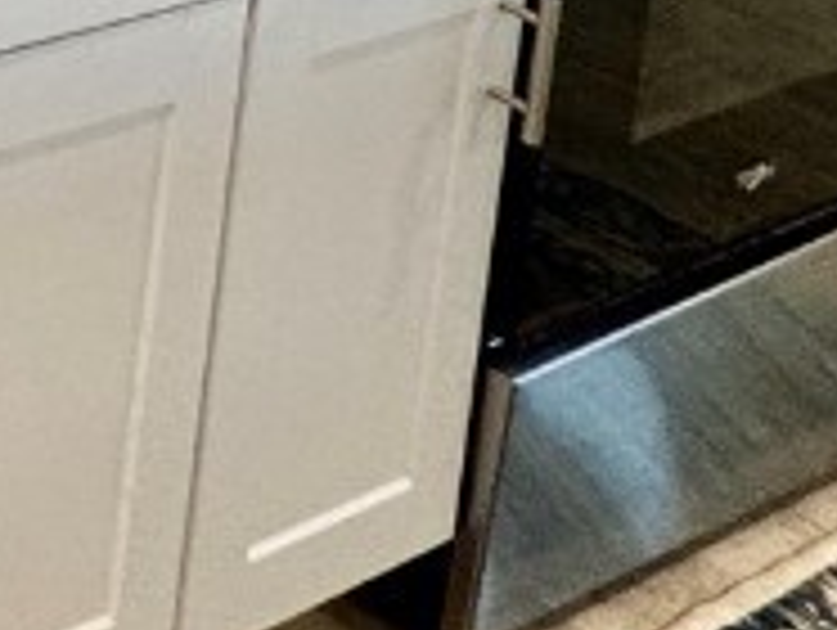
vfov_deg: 13.1
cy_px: -976
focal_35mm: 77
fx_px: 1864
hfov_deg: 14.9
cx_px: -1179
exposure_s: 1/60
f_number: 2.2
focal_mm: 2.22
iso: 160
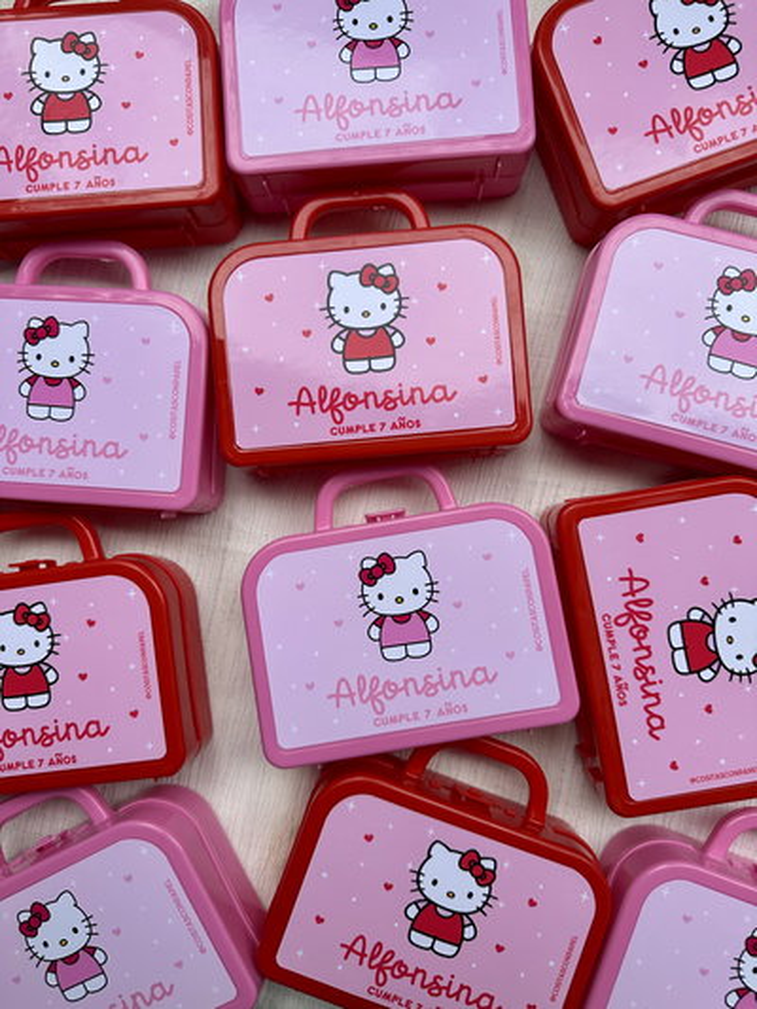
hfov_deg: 56.8
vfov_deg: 71.6
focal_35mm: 24
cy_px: 504
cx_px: 378
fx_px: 700
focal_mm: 6.86
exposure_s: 1/650
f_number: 1.78
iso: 80
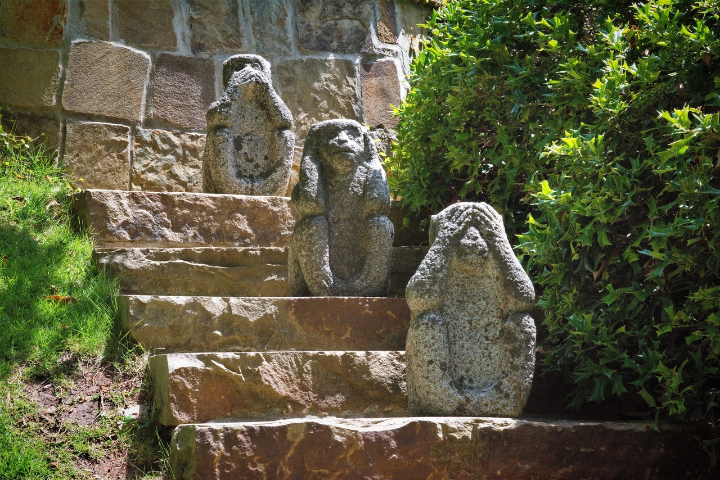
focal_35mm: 82
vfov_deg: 16.7
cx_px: 360
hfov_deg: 24.8
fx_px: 1640
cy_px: 240
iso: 4000
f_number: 22
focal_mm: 82
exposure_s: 1/200
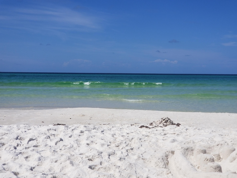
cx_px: 118
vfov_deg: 28.0
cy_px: 89
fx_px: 356
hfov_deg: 36.8
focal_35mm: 52
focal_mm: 6
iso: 25
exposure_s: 1/2105
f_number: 2.4
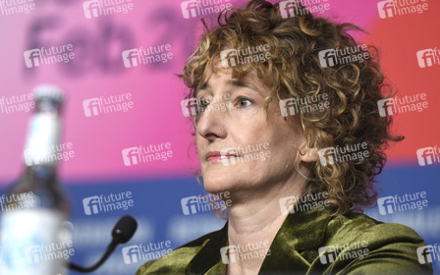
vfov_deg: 7.8
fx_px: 2027
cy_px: 130
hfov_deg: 12.4
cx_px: 220
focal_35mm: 169
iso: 1600
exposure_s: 1/320
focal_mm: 165
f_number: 3.2
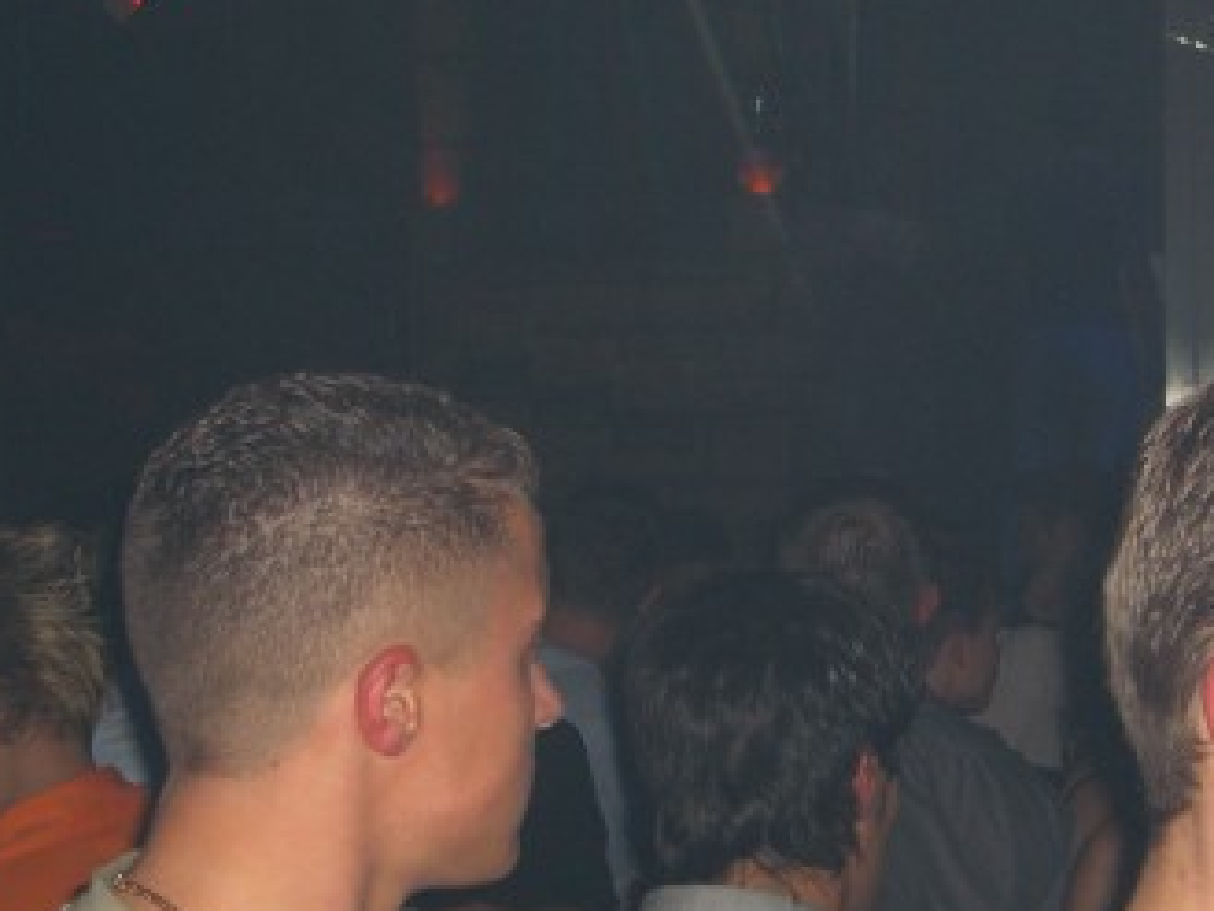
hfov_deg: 18.9
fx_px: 3649
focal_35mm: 104
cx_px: 708
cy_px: 432
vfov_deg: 14.2
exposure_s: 1/60
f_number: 3.6
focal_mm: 11.8
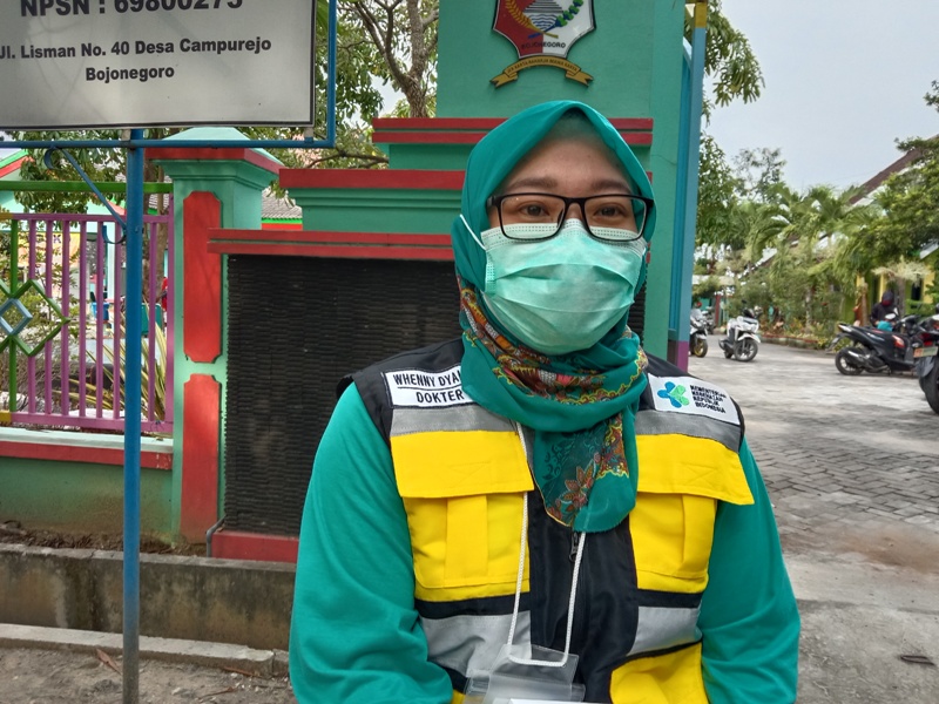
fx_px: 705
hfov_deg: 67.3
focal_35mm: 26
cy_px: 352
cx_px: 470
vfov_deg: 53.1
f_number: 2.2
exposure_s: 1/100
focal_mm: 3.65
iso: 168
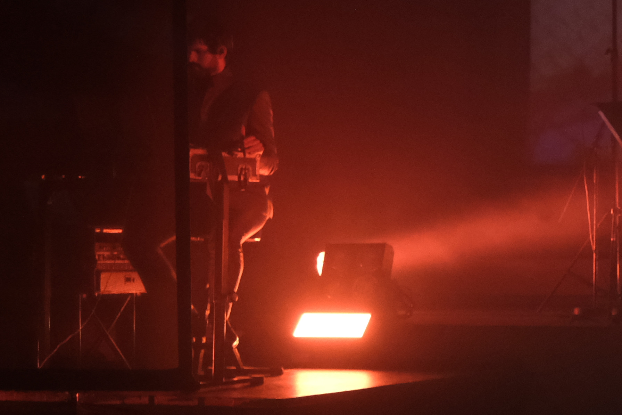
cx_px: 903
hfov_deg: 17.3
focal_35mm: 108
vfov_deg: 12.7
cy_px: 211
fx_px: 1866
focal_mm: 20.6
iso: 4000
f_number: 2.8
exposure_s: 1/250
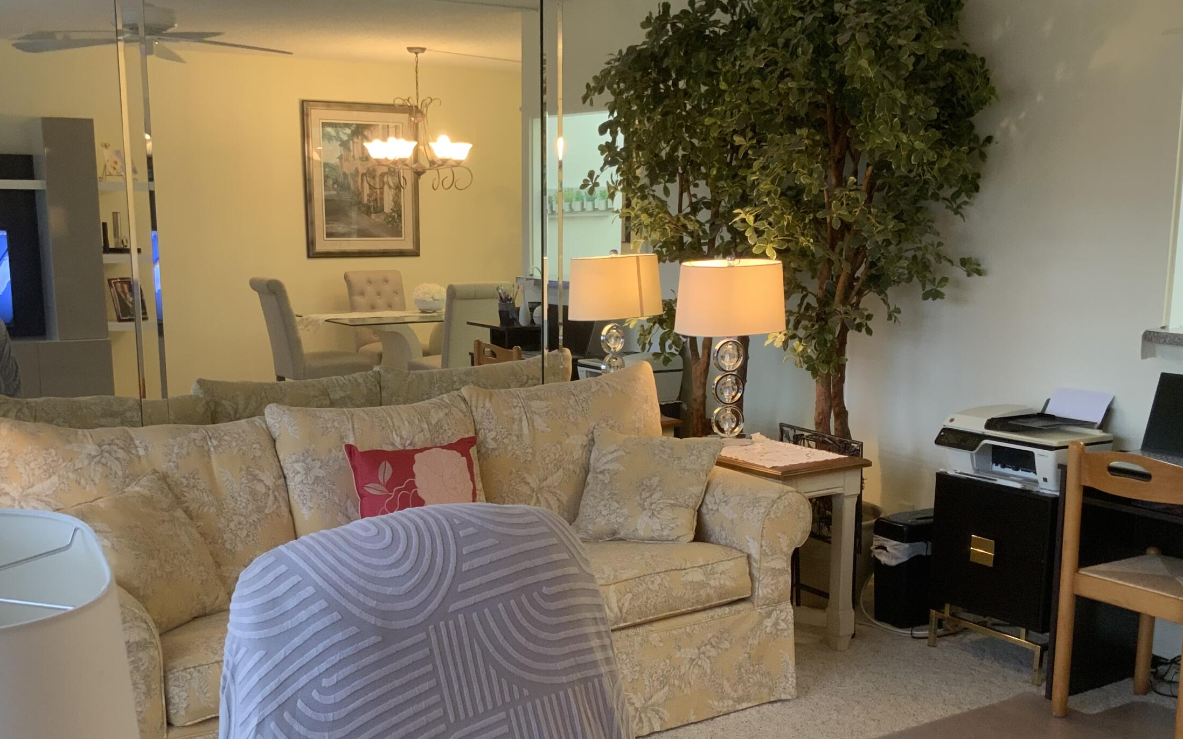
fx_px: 1354
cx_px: 570
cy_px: 486
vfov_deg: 30.3
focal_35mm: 42
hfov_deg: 47.2
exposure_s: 1/60
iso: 125
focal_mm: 3
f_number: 1.8
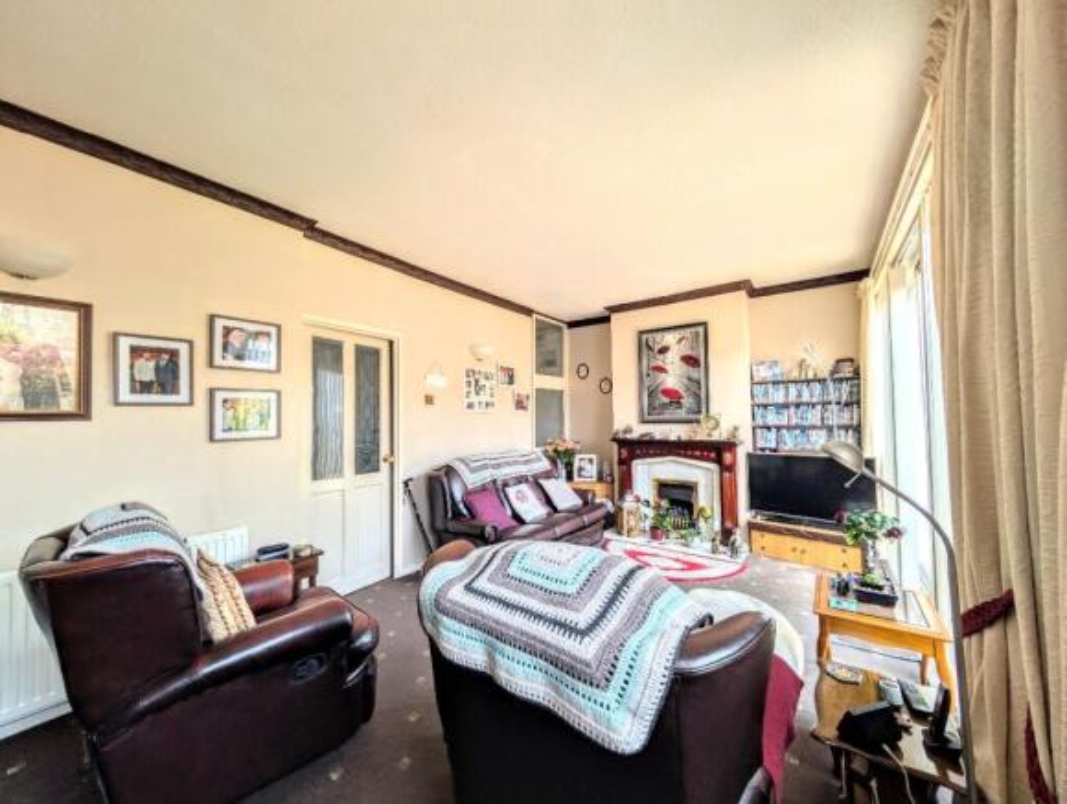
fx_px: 370
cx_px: 534
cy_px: 402
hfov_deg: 110.4
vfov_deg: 94.7
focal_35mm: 12
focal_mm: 2.02
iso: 62
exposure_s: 1/113
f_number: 1.7
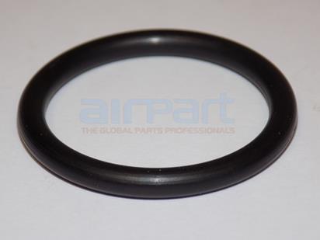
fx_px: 1756
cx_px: 160
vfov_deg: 7.8
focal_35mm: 190
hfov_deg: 10.4
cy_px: 120
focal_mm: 33.7
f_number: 5.4
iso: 200
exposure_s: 1/30
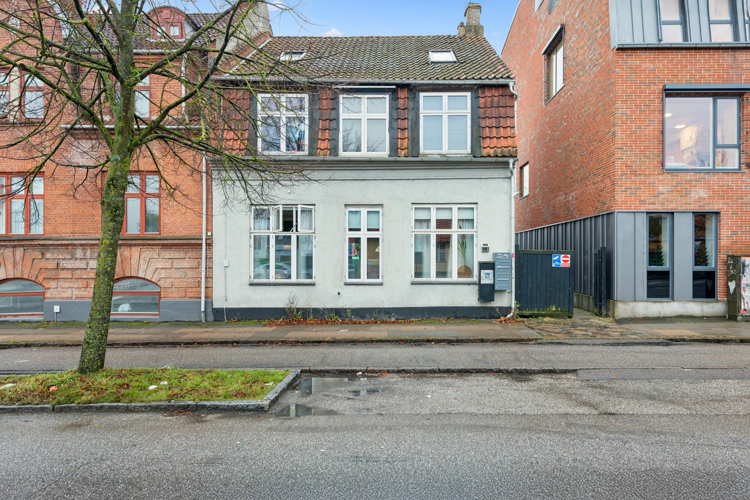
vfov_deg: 61.9
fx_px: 417
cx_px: 375
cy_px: 250
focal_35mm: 20
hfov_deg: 84.0
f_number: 10
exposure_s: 1/15
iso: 400
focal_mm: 20
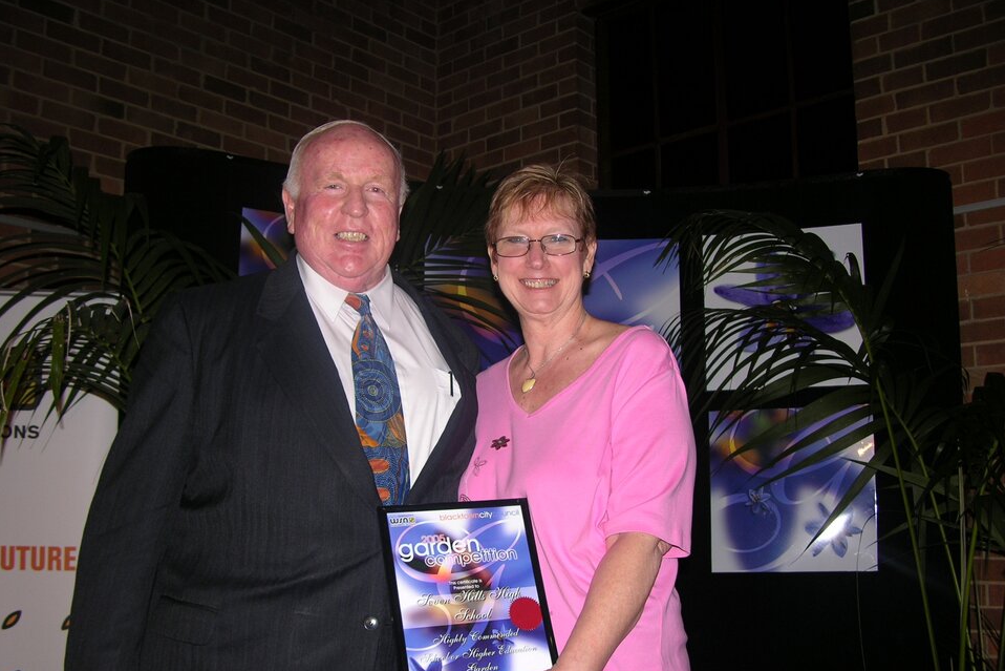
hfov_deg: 50.7
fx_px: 1061
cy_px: 384
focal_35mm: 38
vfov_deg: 35.0
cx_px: 506
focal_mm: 8.9
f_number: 2.8
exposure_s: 1/60.1
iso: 50
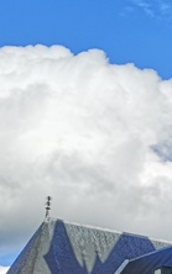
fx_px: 989
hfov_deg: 8.0
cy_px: 294
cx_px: 580
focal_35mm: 132
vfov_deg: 15.4
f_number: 1.8
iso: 50
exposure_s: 1/1848
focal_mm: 3.95
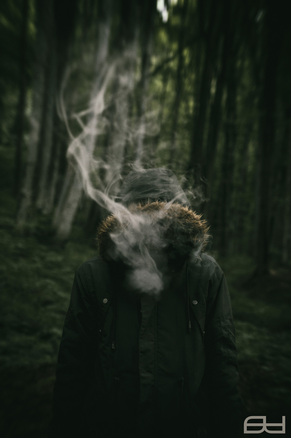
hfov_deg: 13.0
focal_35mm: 105
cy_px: 219
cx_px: 146
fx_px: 1275
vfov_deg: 19.5
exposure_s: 1/10
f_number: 4
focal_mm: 70
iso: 100
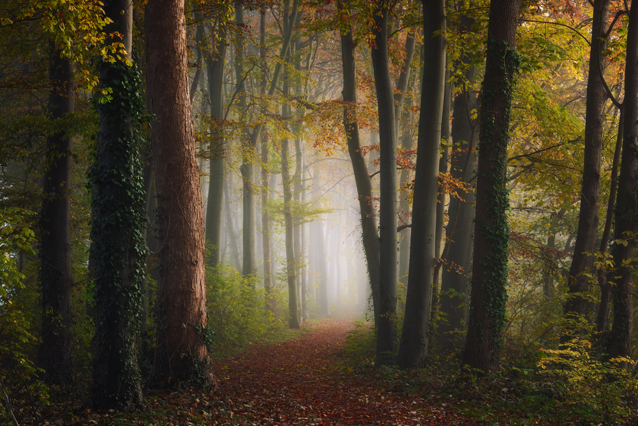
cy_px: 213
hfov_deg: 19.5
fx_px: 1861
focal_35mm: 105
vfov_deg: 13.0
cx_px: 319
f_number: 11
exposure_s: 1/1.67
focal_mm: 70
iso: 100
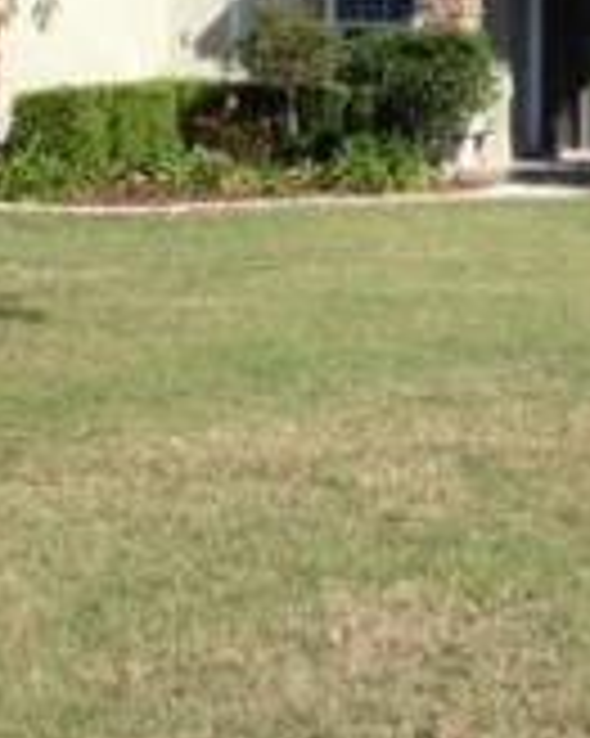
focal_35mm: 121
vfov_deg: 15.5
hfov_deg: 12.7
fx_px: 2644
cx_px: 432
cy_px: -63
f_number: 2.4
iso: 50
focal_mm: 4.28
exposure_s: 1/1453
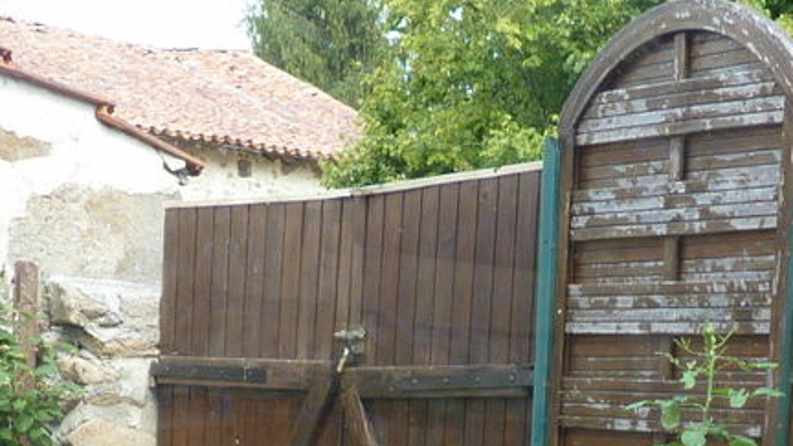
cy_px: 870
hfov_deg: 19.6
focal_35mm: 109
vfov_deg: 10.3
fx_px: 2292
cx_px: 494
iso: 80
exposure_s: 1/80
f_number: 2.8
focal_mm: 4.8
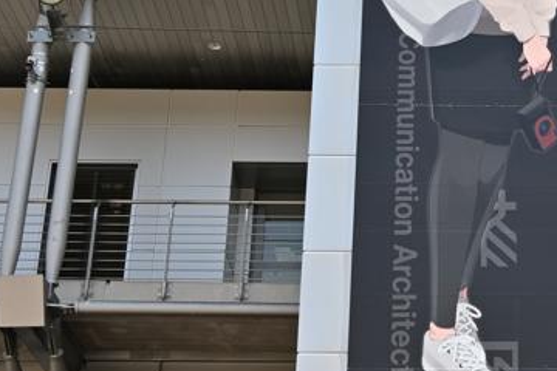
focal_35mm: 102
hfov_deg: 19.4
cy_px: 147
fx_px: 1586
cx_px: 548
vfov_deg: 13.3
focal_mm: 20.5
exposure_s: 1/125
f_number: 8
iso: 100
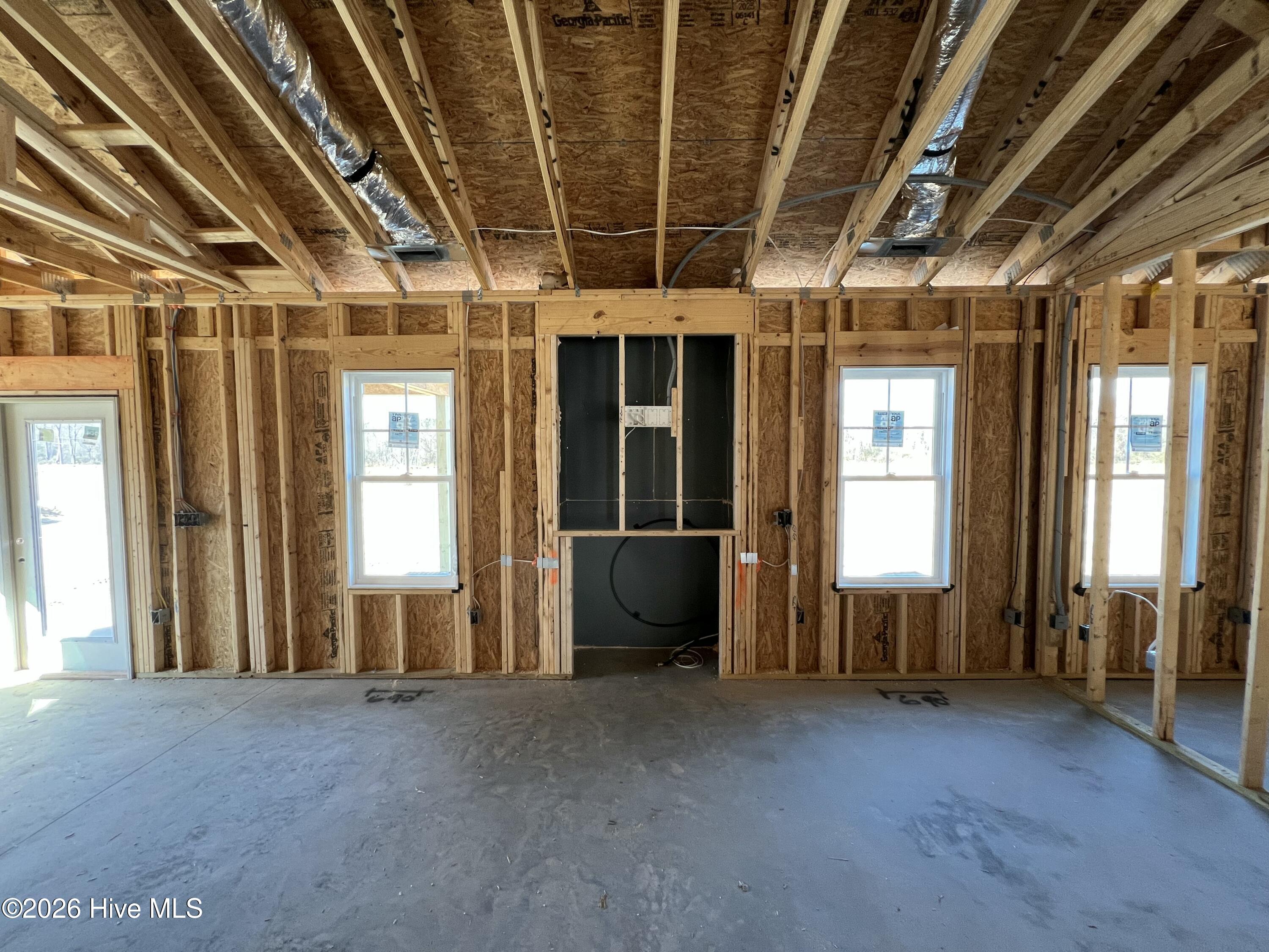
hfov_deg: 106.2
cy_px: 476
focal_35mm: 13
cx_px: 634
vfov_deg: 89.9
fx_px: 477
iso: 160
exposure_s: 1/99
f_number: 1.8
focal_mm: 1.57
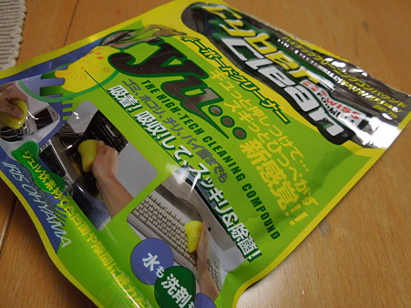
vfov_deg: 54.9
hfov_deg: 69.4
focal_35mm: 25
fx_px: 297
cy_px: 154
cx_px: 206
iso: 400
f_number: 3.3
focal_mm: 4.5
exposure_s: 1/15
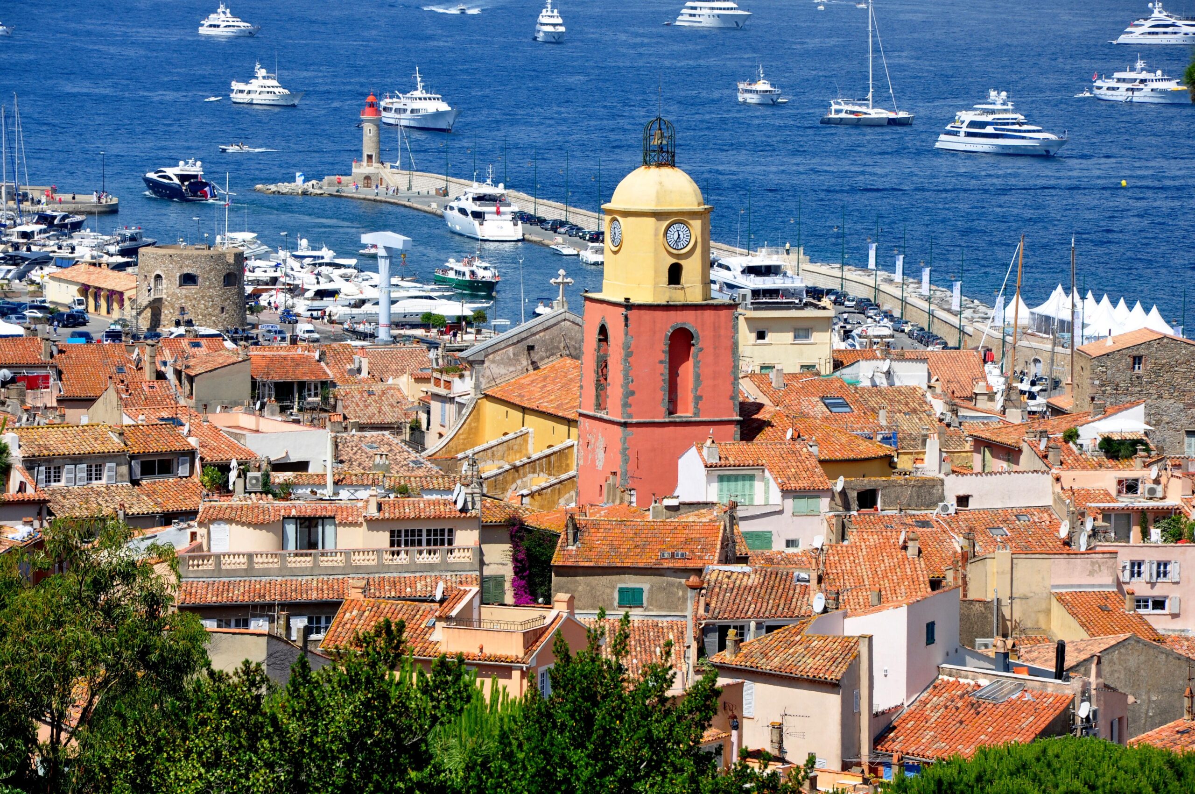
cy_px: 397
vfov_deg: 8.7
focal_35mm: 158
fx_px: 5221
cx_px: 598
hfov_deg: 13.1
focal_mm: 105
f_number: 11
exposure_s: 1/400
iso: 200
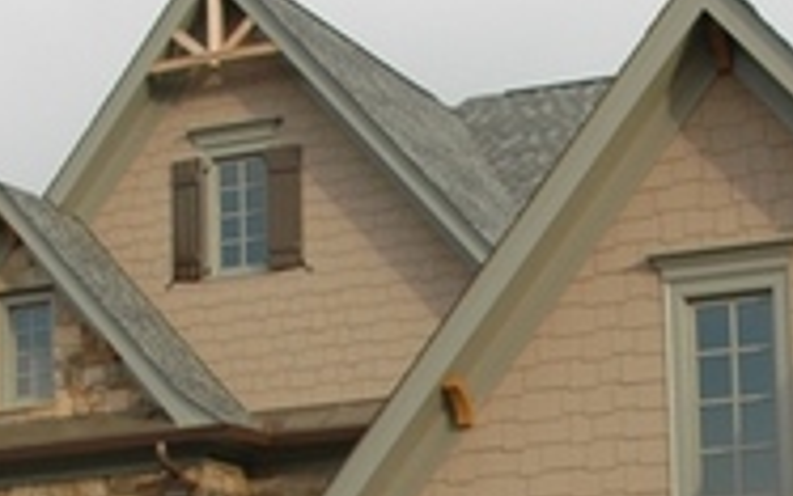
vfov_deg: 11.1
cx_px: 560
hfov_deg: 18.0
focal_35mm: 115
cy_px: 653
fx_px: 2486
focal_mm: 22
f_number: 7.1
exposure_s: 1/200
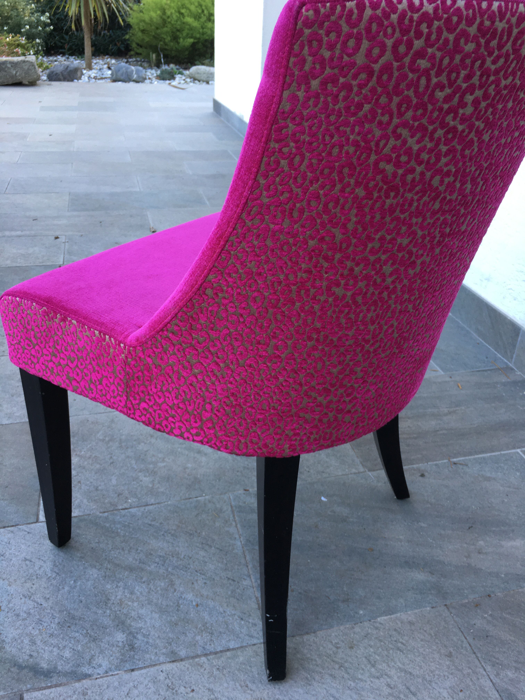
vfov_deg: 61.7
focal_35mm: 29
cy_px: 350
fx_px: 586
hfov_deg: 48.2
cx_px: 262
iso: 25
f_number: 2.2
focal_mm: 4.15
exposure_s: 1/50
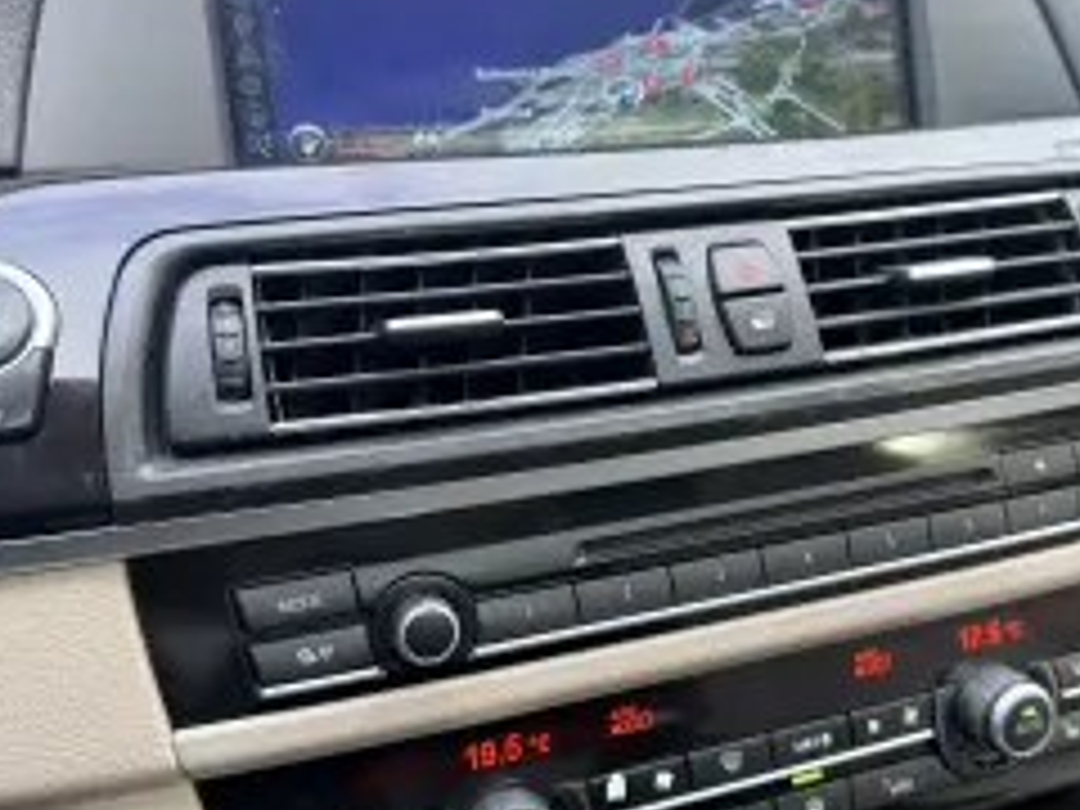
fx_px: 1123
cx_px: 639
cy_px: 405
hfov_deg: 51.1
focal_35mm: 36
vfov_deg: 39.7
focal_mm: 6.76
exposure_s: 1/121
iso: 100
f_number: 1.78
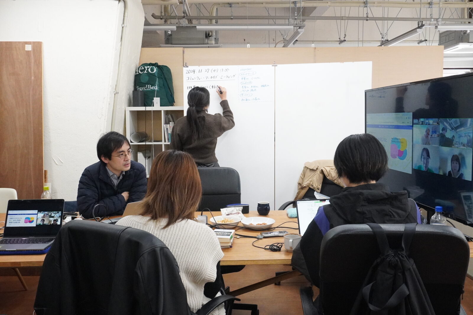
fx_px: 414
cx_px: 236
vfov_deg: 41.6
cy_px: 158
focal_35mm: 32
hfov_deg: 59.5
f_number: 9
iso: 6400
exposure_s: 1/160
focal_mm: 21
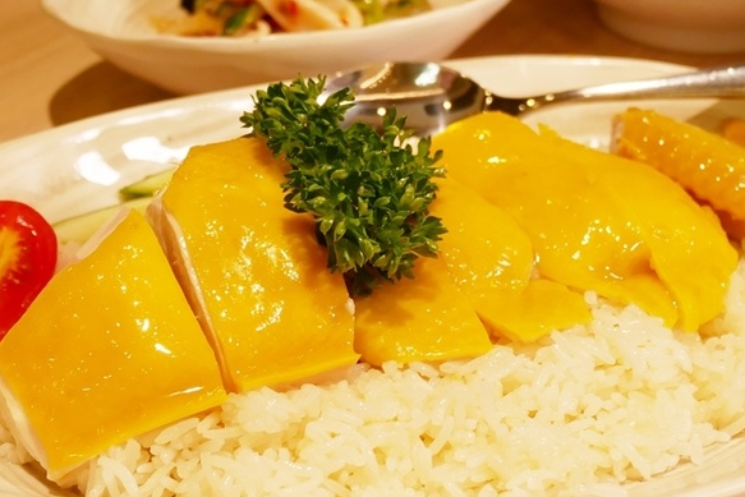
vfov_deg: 26.5
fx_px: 1056
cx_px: 387
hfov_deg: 38.9
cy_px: 251
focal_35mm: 51
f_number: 4.1
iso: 640
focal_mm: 17
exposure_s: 1/60
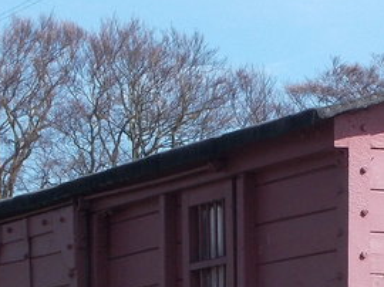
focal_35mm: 258
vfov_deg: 5.7
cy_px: 361
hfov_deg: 7.7
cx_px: 323
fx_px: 2859
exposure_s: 1/320
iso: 80
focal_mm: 10.3
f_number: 4.9
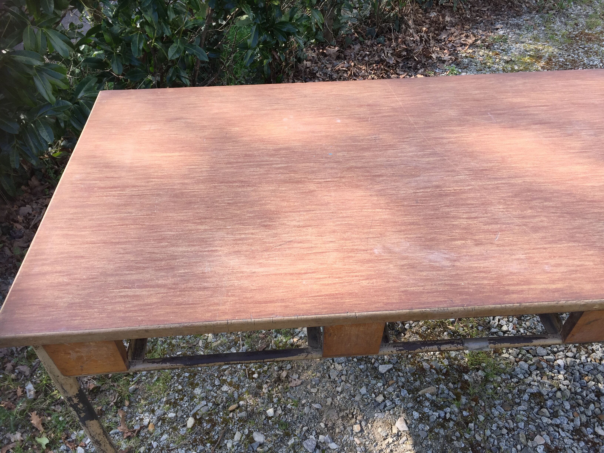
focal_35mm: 29
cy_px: 226
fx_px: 506
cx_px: 302
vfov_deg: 48.2
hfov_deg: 61.7
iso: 32
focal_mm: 4.15
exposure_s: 1/421
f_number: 2.2
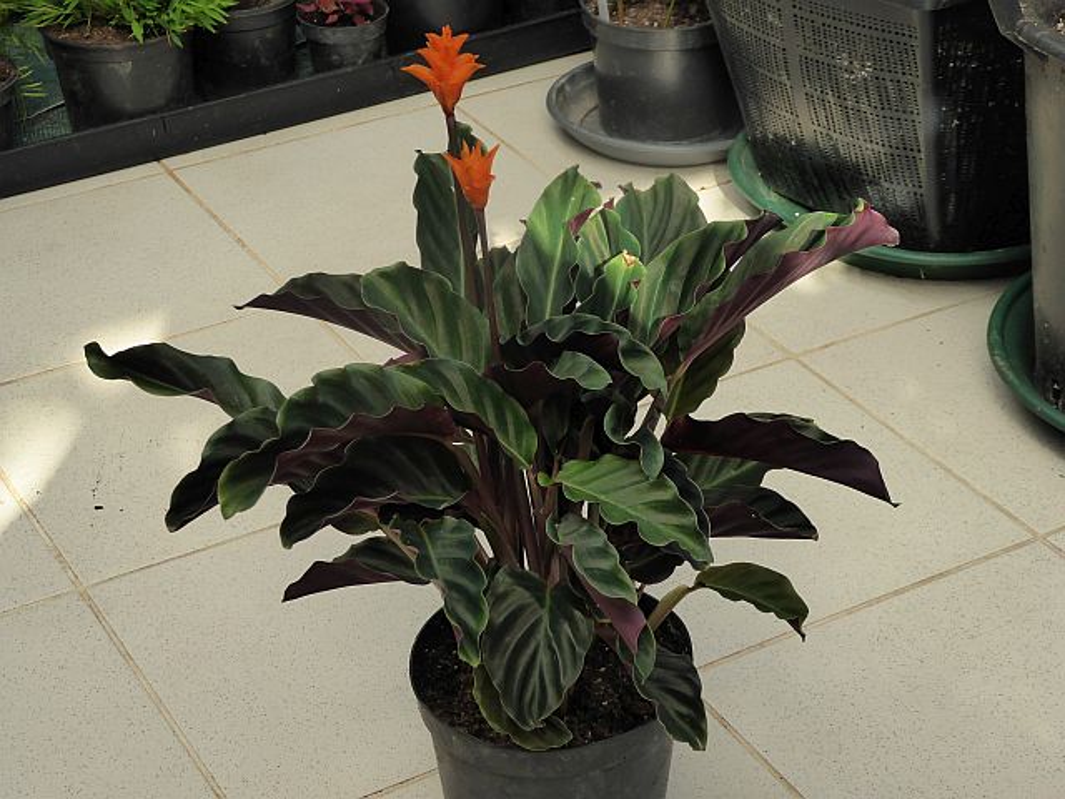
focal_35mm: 75
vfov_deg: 19.6
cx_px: 532
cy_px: 400
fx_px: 2307
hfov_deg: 26.0
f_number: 4.5
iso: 200
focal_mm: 12.5
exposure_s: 1/125
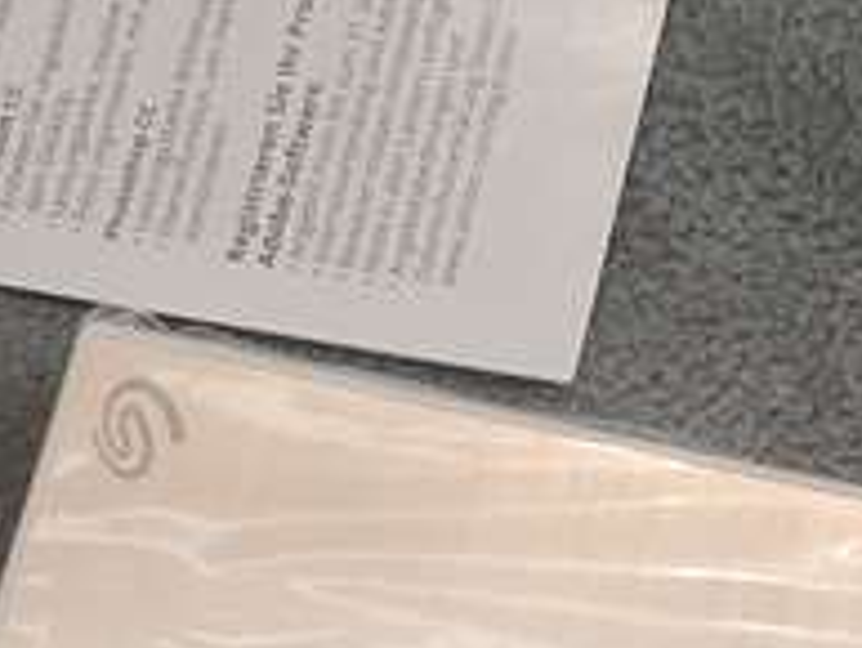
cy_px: 1055
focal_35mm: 170
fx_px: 4236
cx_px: 741
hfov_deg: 11.6
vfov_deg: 8.5
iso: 182
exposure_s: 1/33
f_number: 2
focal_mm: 4.5
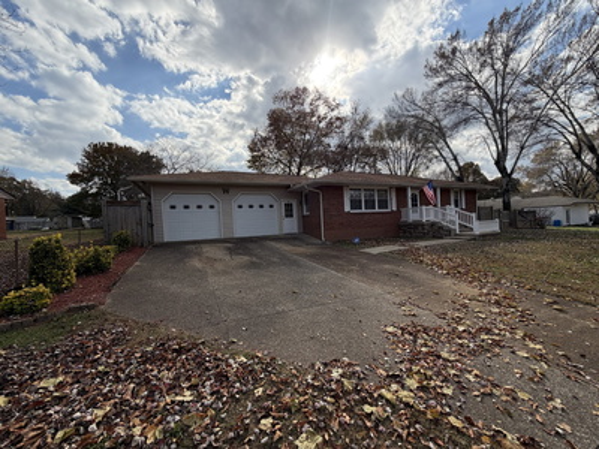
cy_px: 224
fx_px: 242
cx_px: 300
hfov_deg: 102.1
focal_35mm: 14
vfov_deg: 85.7
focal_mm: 2.22
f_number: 2.2
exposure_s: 1/1050
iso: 25
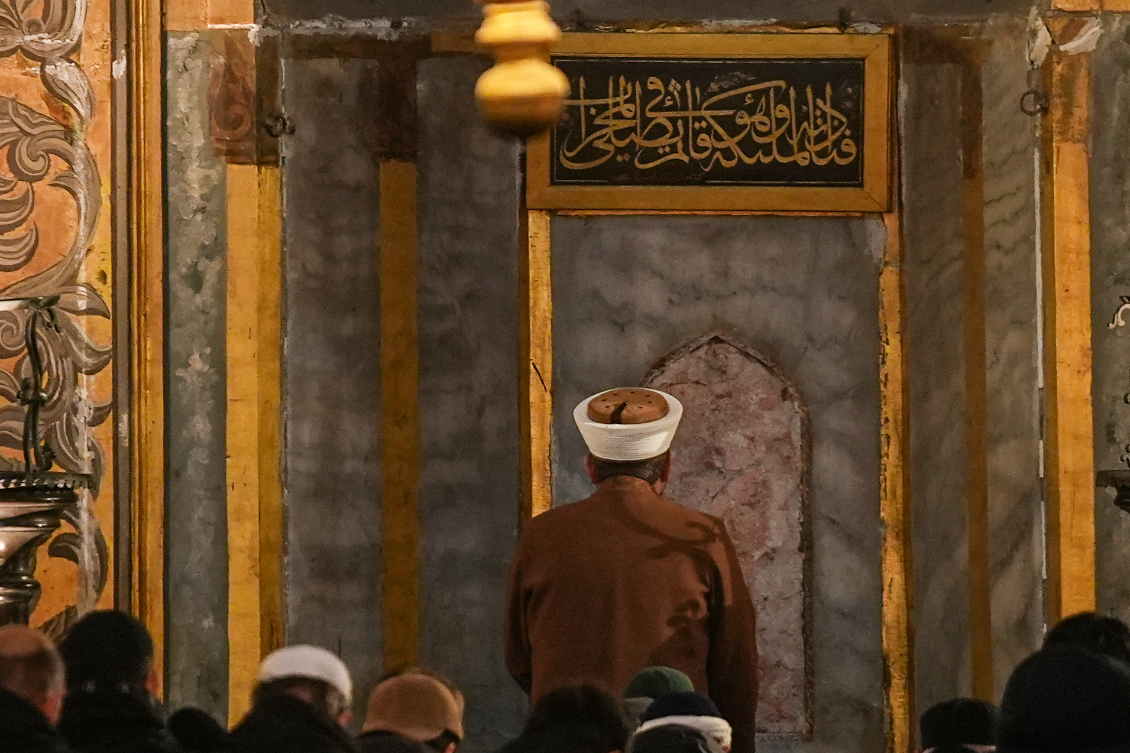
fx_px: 19711
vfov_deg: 2.2
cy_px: 386
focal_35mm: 628
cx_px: 595
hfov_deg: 3.3
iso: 2000
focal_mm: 200
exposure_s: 1/60
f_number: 2.8
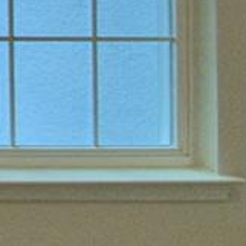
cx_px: -882
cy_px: -185
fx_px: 1021
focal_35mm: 127
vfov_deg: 12.6
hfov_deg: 7.0
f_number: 4.5
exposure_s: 1/80
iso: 400
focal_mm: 10
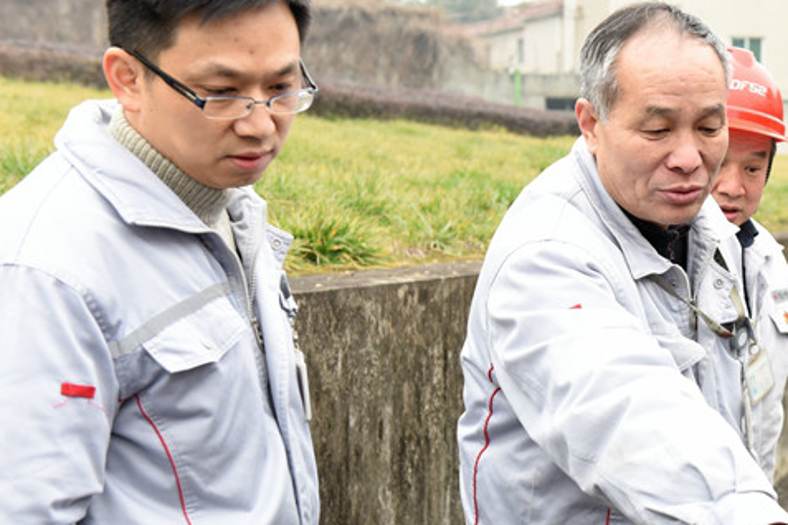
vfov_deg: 16.4
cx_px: 694
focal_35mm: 83
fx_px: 1817
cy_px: 317
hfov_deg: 23.9
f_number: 5
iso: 640
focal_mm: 44
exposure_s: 1/160
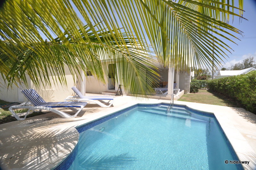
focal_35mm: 15
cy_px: 85
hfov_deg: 100.4
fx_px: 107
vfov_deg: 77.2
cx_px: 128
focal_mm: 10
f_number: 9
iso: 400
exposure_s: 1/200
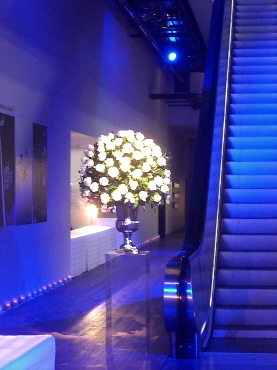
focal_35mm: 94
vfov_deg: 20.9
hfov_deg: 15.7
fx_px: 1003
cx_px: 138
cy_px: 185
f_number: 4.6
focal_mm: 15.3
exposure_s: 1/25
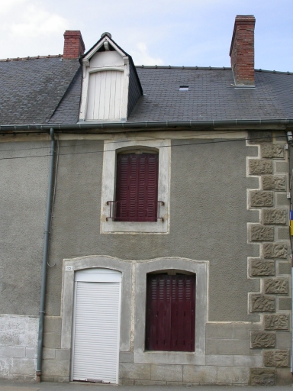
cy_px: 196
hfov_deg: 33.6
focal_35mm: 43
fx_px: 485
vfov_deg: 43.9
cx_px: 146
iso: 100
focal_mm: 8.9
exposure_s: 1/239
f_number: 6.9
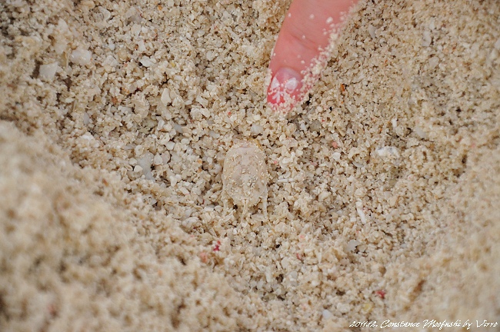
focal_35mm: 158
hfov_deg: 13.1
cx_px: 250
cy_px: 166
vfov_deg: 8.7
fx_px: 2185
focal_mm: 105
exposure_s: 1/25
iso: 800
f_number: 5.6
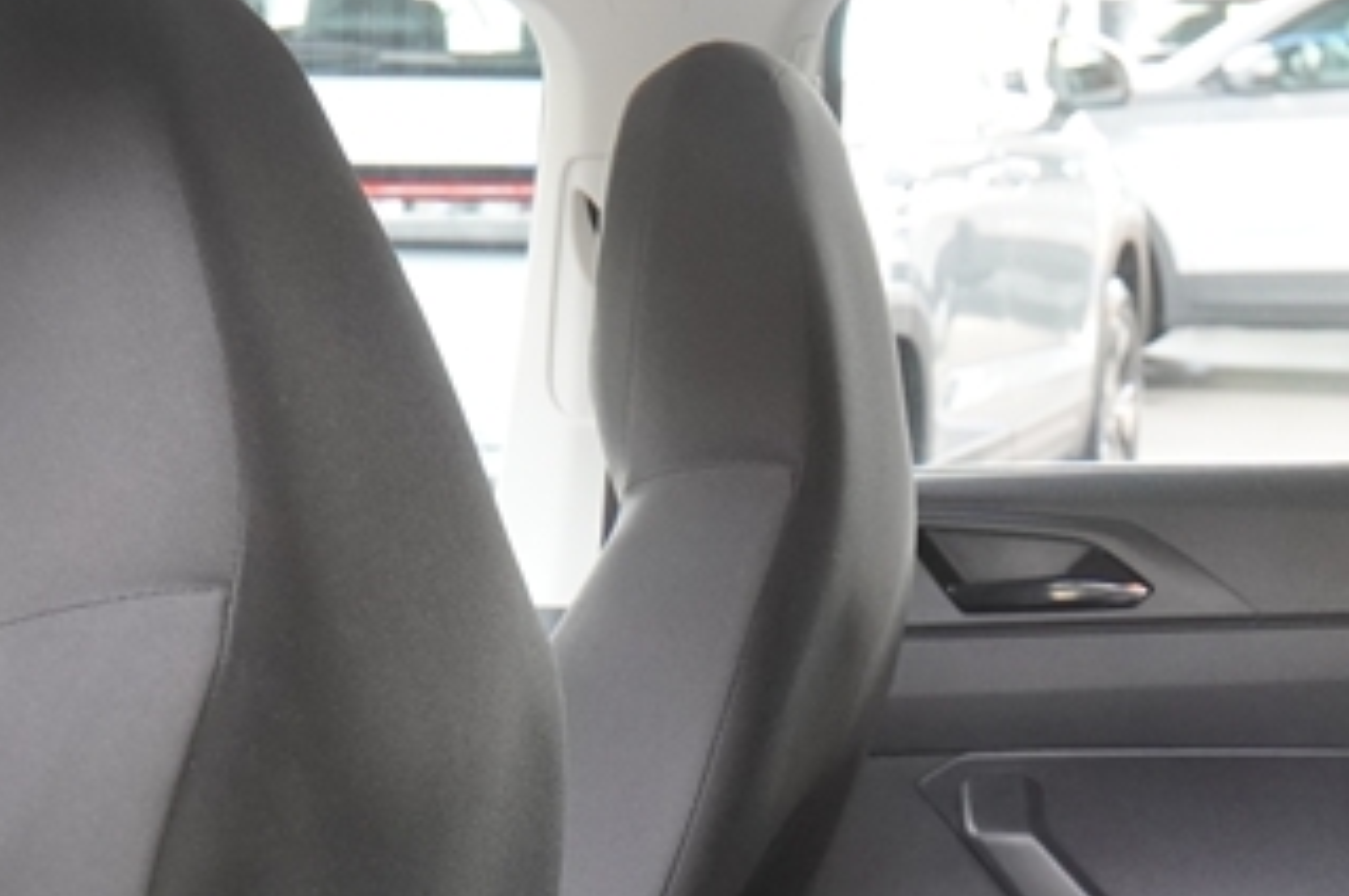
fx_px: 3429
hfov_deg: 21.9
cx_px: 1112
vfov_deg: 13.9
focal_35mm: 92
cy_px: 1376
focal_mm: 19
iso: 1250
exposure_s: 1/60
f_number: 4
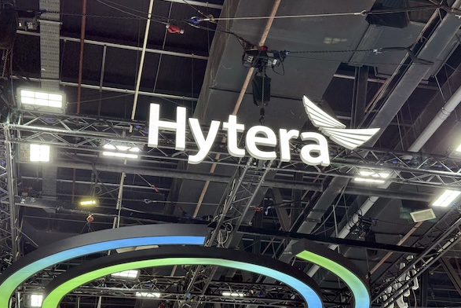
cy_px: 152
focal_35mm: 51
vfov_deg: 26.5
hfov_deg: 38.9
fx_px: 653
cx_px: 231
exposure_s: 1/100
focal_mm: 6.76
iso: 100
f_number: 1.78
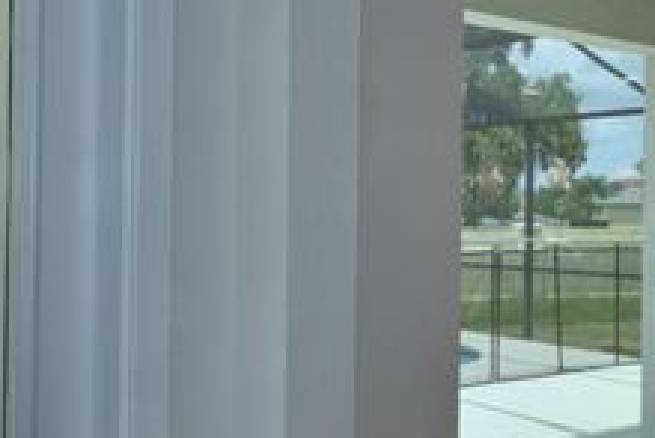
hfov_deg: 41.0
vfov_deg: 28.1
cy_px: 210
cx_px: 281
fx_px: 874
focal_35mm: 48
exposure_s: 1/250
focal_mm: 10
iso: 100
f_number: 6.3
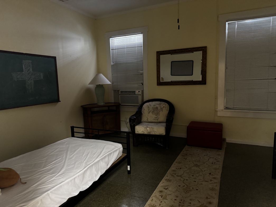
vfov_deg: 56.8
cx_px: 138
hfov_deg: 71.6
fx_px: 191
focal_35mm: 24
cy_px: 104
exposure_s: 1/30
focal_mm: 6.76
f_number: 1.78
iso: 1000
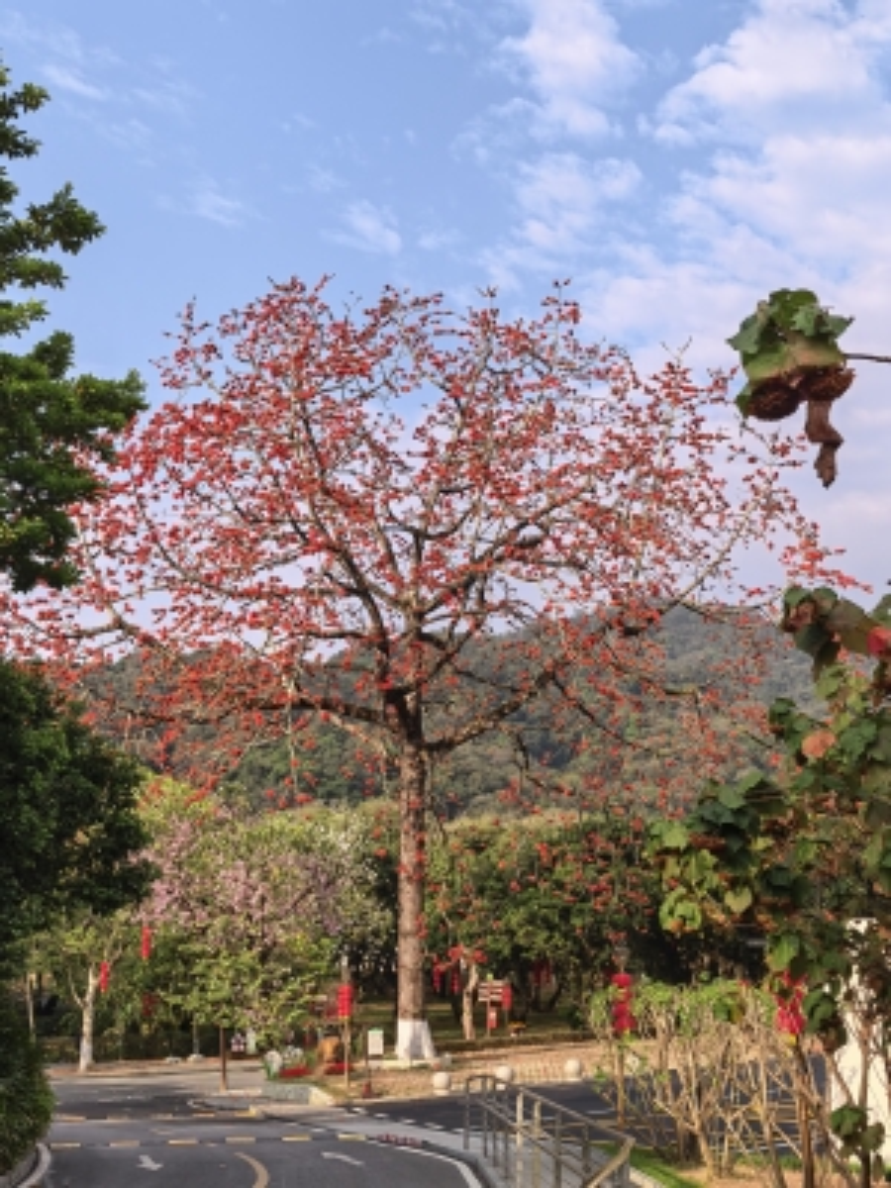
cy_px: 594
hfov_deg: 30.3
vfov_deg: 39.7
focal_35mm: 48
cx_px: 446
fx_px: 1647
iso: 50
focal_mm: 8.5
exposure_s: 1/3106
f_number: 2
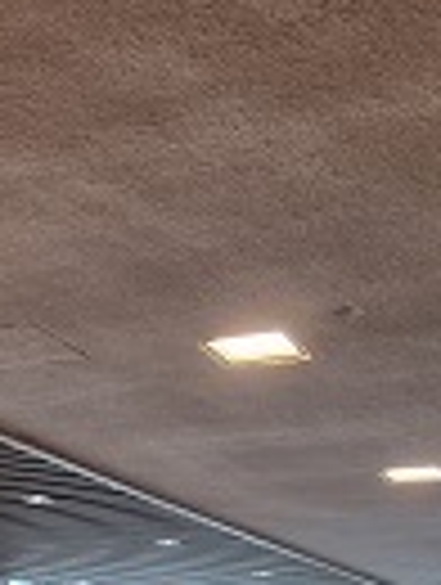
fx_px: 1084
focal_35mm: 64
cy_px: 914
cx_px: -18
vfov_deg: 23.3
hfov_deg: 22.0
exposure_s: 1/60
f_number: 2.2
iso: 160
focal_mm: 2.2
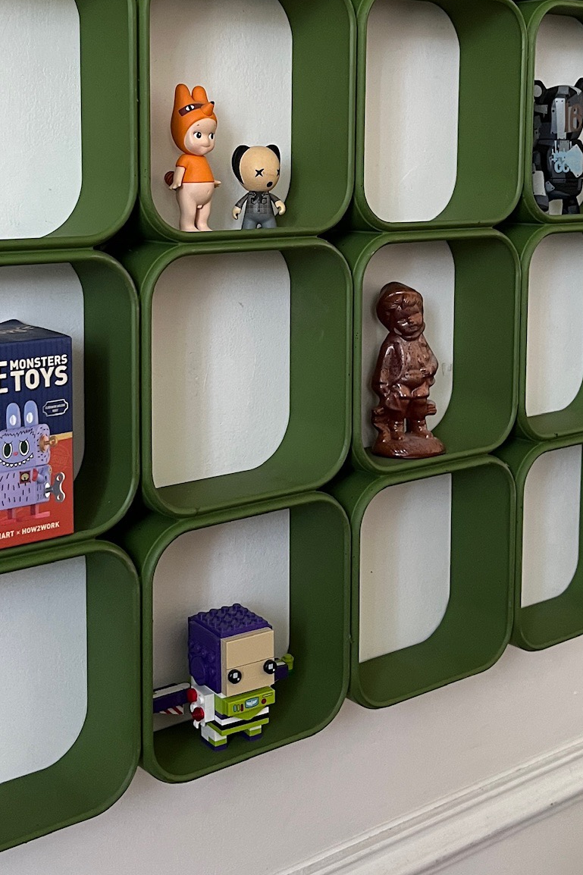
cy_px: 281
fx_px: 1166
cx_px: 206
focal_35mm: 48
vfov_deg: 40.5
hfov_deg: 27.9
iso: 320
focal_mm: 5.1
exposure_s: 1/60
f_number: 1.6
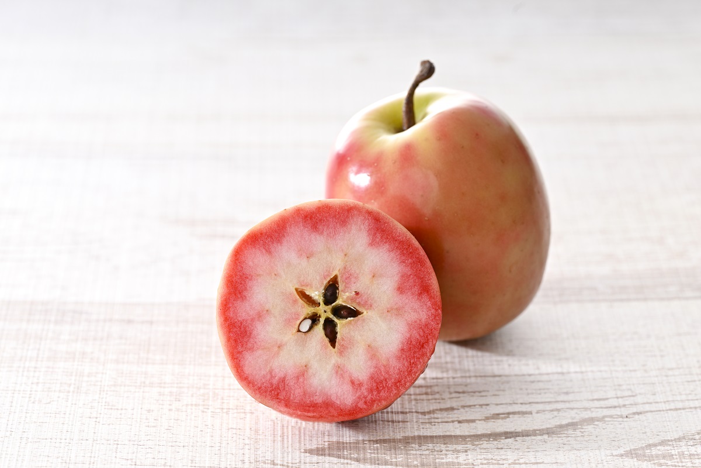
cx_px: 350
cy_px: 234
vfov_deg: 13.0
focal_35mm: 105
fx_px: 2044
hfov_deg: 19.5
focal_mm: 105
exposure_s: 1/200
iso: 64
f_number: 9
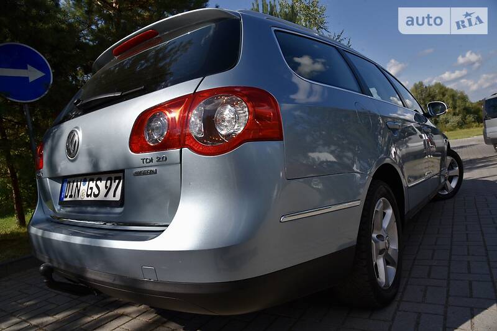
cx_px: 248
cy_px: 166
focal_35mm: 24
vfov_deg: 53.1
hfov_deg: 73.8
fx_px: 331
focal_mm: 24
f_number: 11
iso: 200
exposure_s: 1/500
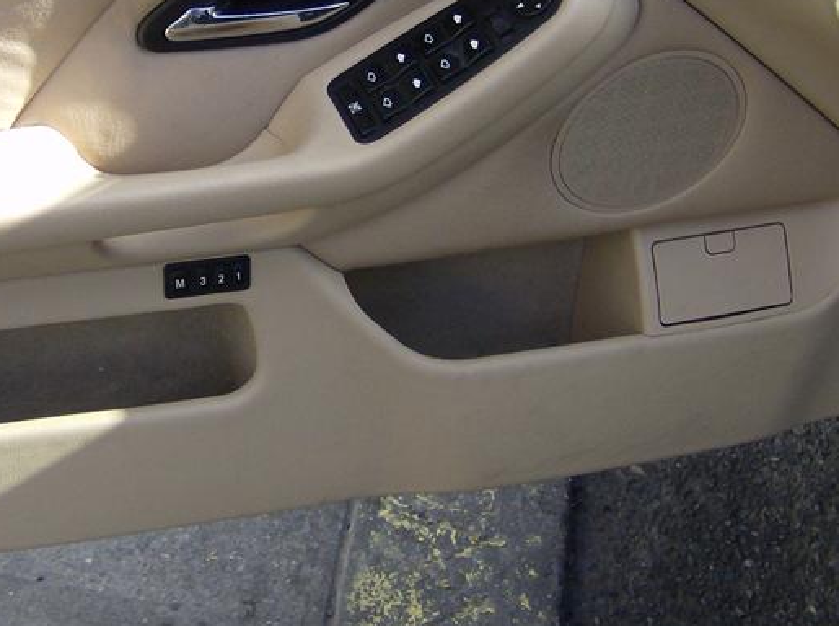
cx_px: 274
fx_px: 1741
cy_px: 171
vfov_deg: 20.2
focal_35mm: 72
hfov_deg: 26.9
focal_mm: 6
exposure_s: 1/468
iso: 100
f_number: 2.8
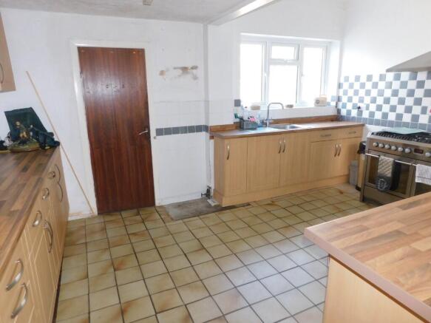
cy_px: 162
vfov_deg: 58.9
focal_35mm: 23
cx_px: 216
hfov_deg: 73.9
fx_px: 286
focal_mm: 4
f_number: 3
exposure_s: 1/30
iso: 200
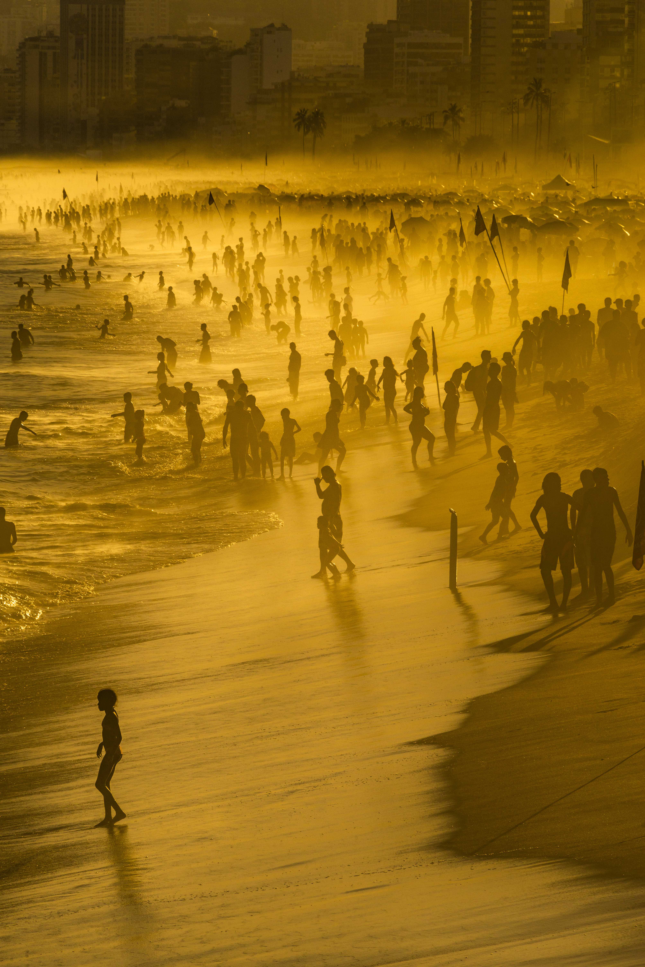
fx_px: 6175
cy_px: 484
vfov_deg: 8.9
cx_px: 322
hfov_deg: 6.0
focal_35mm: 230
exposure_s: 1/640
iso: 250
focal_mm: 230
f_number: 18
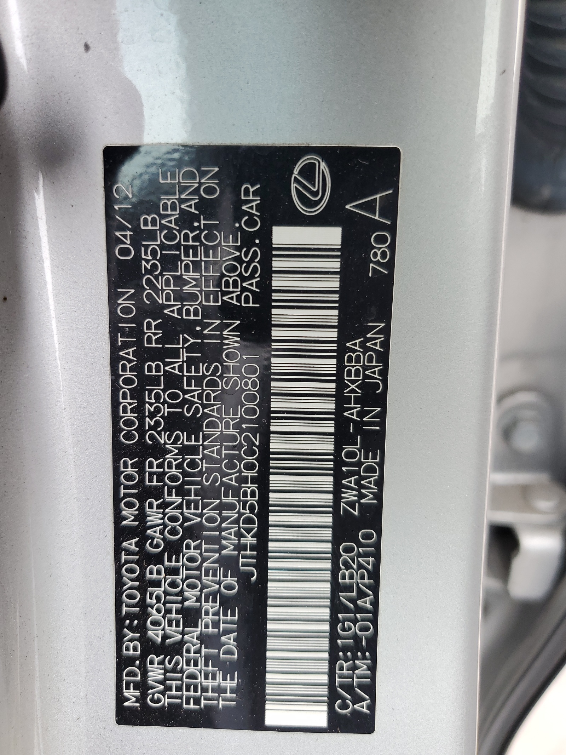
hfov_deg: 53.1
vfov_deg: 67.3
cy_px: 378
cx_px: 283
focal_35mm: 26
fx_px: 567
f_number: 1.5
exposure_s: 1/152
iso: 50
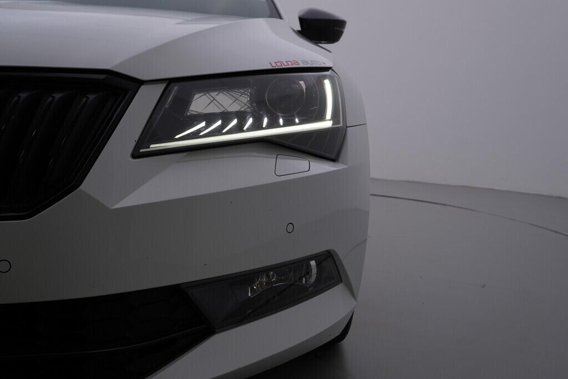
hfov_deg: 53.1
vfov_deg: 36.9
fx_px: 568
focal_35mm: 36
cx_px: 284
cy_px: 190
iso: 125
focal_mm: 24
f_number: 5.6
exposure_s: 1/160
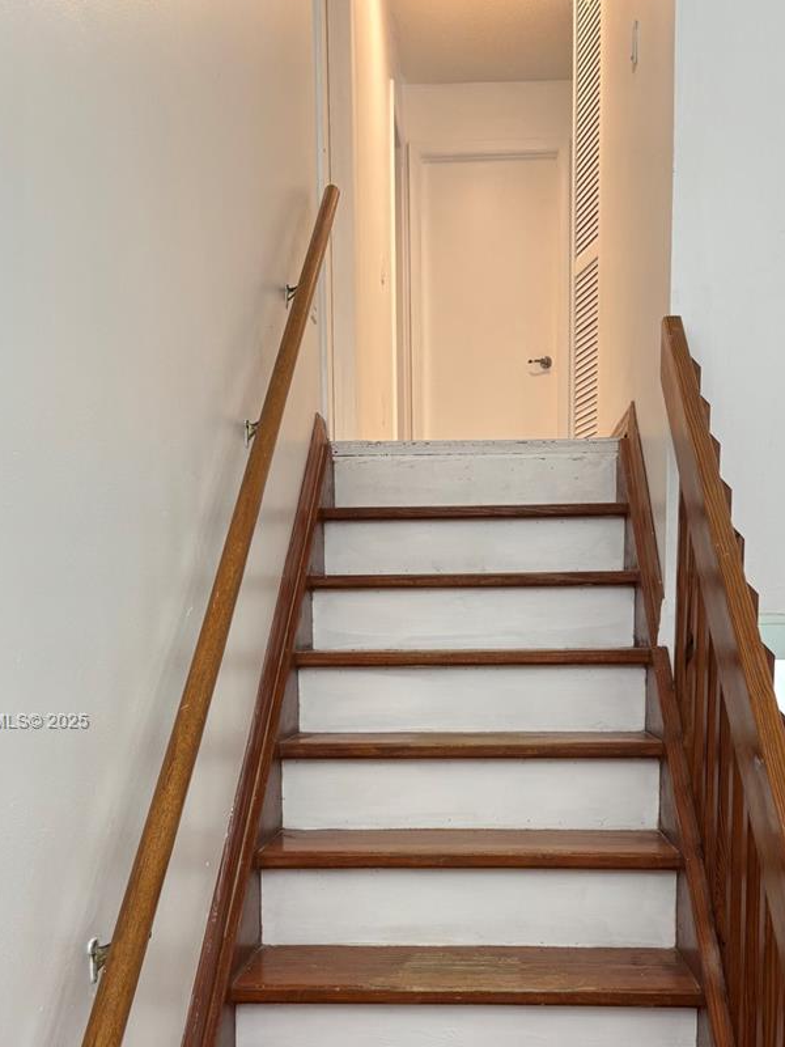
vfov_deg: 46.9
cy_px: 722
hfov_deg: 36.8
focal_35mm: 39
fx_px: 1179
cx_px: 434
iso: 80
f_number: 1.6
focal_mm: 5.96
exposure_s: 1/60
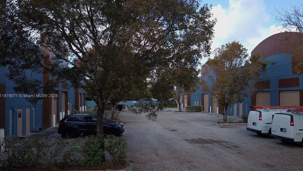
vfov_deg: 40.1
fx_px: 233
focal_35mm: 29
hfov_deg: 66.1
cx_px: 151
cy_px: 96
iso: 200
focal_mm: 4.73
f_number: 2.2
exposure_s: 1/1000
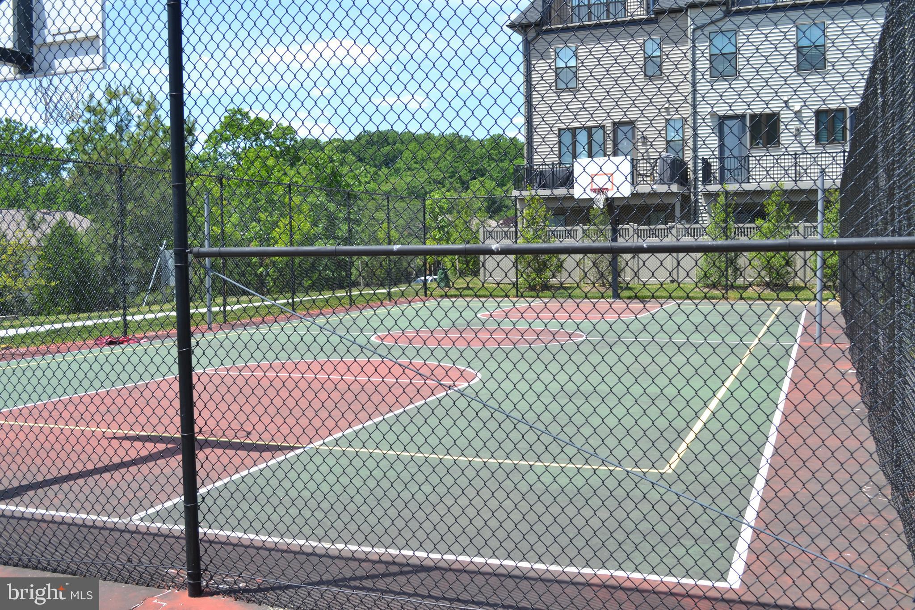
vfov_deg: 36.9
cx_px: 458
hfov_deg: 53.1
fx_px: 915
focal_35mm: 36
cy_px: 305
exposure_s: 1/160
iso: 100
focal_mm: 24
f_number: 7.1
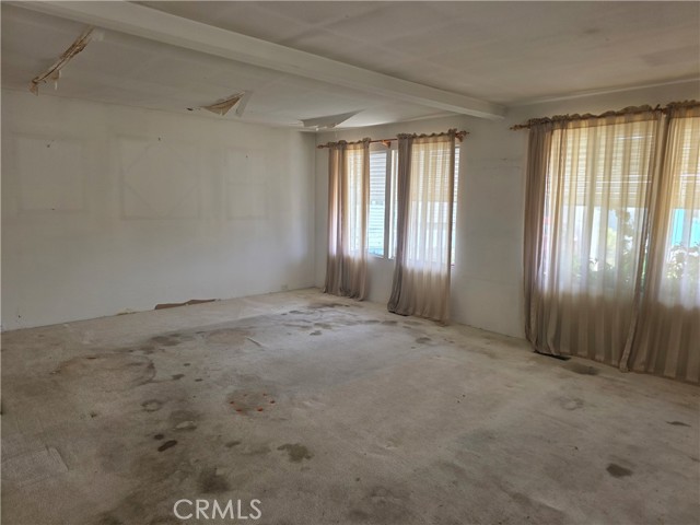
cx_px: 350
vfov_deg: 58.9
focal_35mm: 23
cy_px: 262
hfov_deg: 73.9
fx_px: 465
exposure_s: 1/120
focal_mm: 6.3
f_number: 1.7
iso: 50
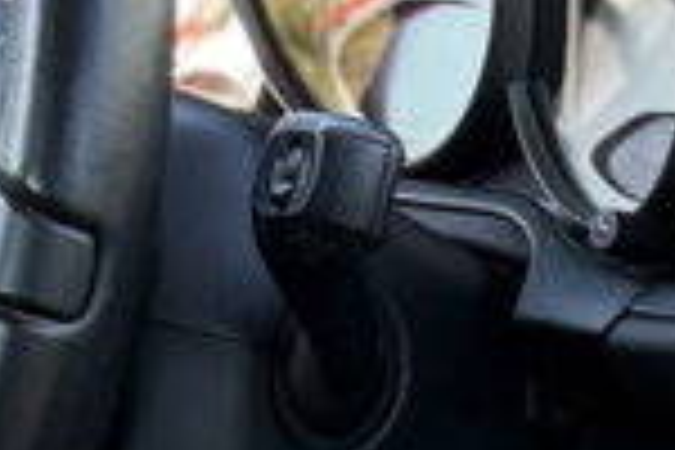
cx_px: 346
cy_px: 1400
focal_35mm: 185
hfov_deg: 11.1
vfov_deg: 6.7
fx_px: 3468
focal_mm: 5.96
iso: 125
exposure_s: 1/111
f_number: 1.6
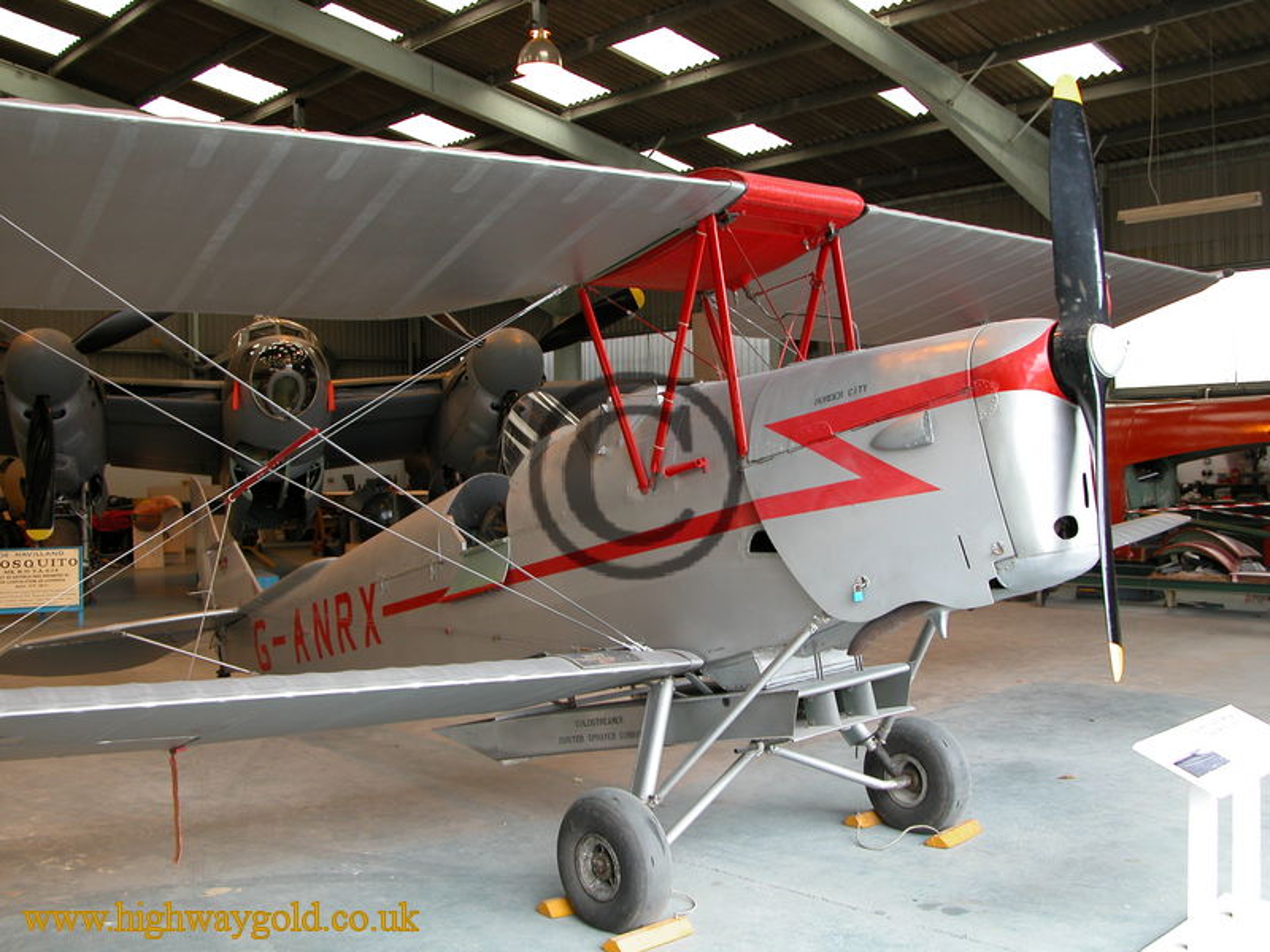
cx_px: 635
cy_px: 476
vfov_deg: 40.7
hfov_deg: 52.6
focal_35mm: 35
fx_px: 1284
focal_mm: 8.9
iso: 100
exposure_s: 1/52.6
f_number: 3.2
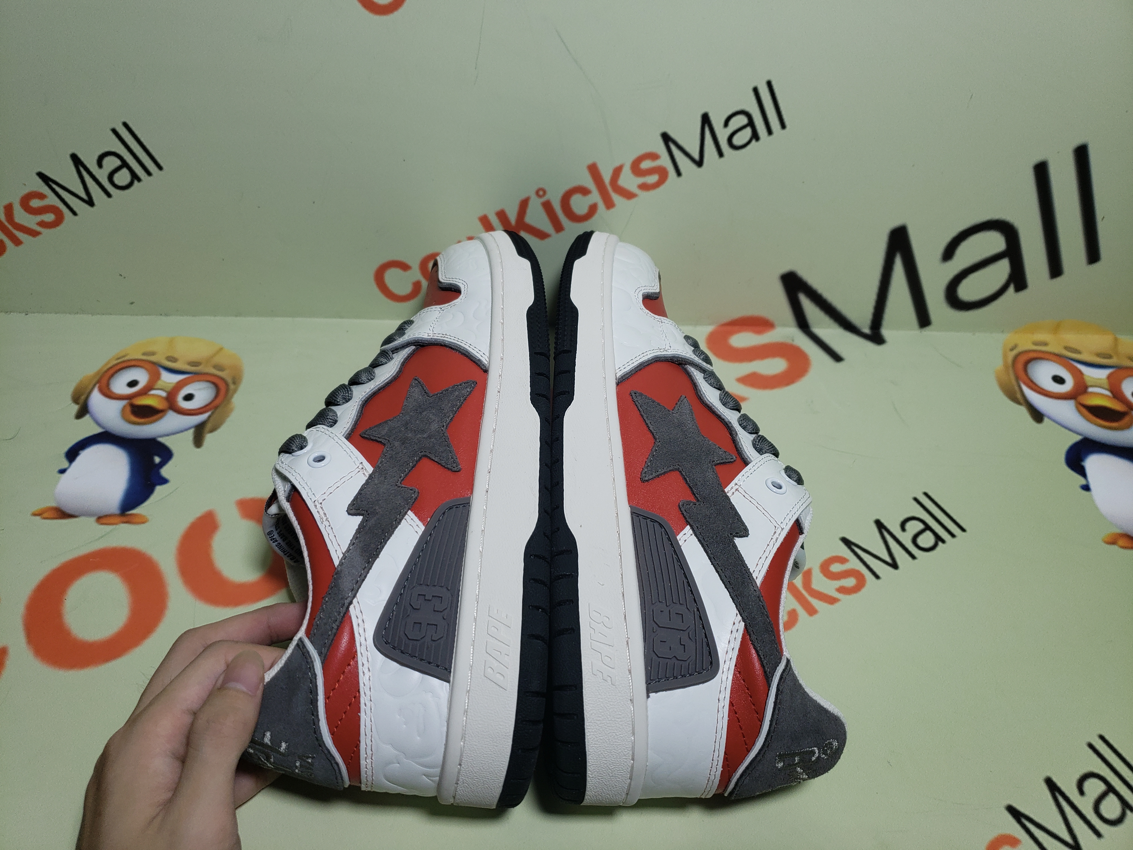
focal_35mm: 26
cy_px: 425
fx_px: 851
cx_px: 566
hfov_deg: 67.3
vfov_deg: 53.1
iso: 50
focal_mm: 4.3
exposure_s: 1/746
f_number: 1.5
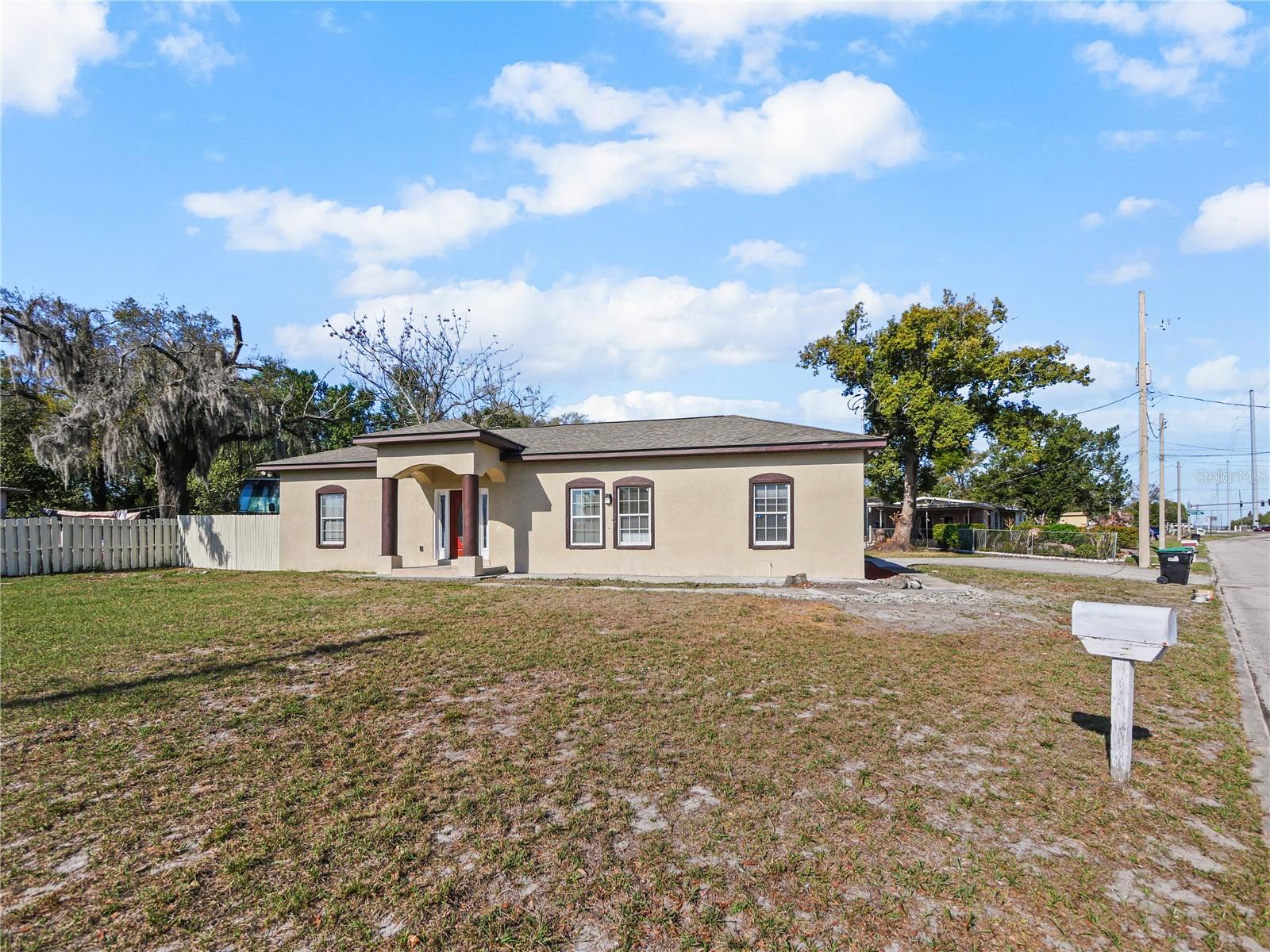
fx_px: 514
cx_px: 635
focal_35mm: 14
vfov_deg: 85.7
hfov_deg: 102.1
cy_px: 476
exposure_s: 1/2000
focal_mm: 7
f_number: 11
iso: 200
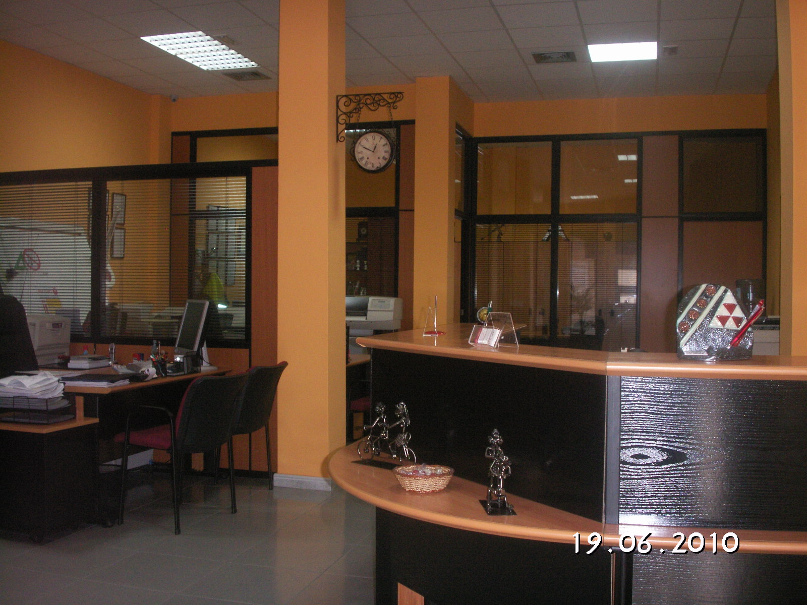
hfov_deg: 50.1
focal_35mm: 37
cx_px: 404
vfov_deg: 38.7
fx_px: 863
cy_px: 302
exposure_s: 1/40
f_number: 3.5
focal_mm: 7.7
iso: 160
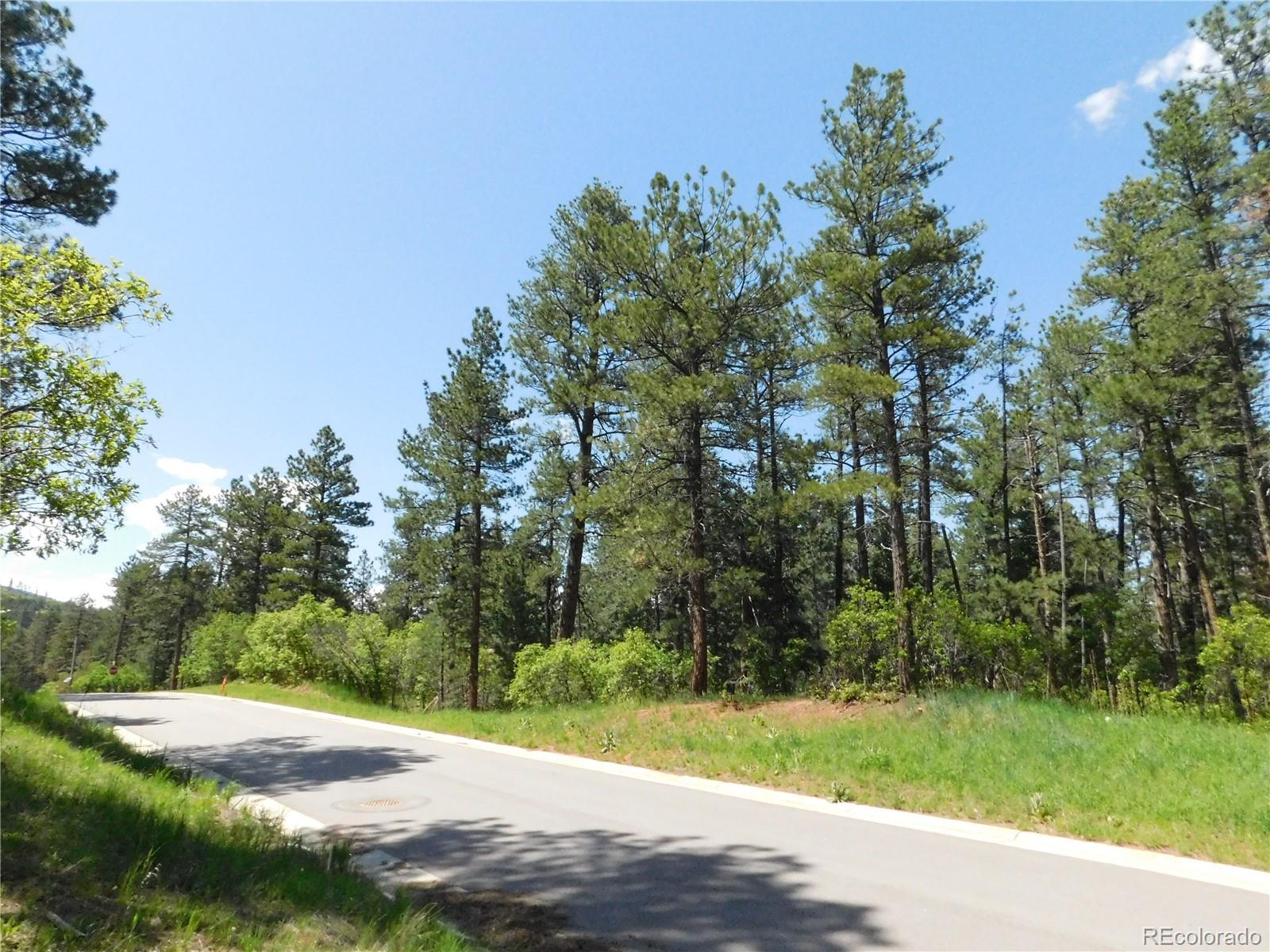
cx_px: 635
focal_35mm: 23
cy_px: 476
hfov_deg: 73.9
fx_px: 844
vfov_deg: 58.9
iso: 800
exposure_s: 1/1500
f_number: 6
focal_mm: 4
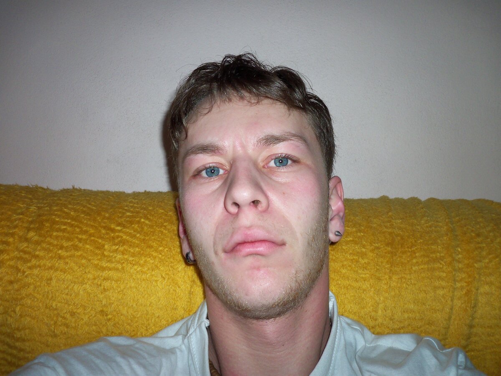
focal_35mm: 34
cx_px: 250
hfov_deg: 54.0
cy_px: 188
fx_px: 492
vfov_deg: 41.8
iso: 100
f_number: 2.9
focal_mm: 5.7
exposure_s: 1/30
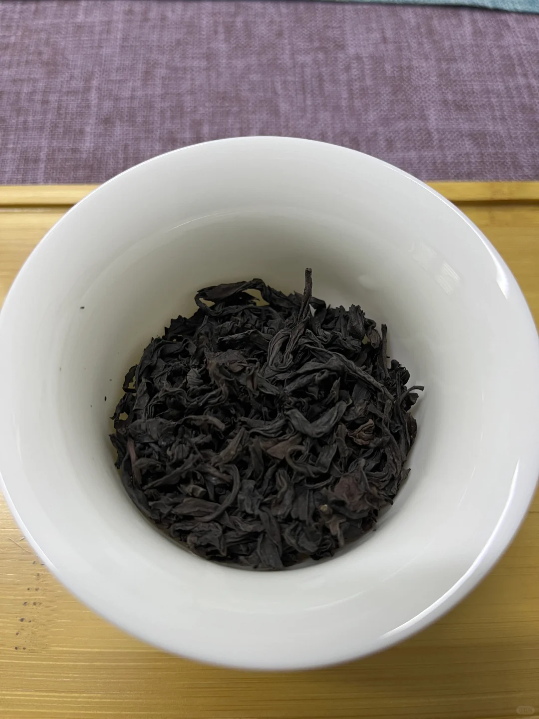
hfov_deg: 53.1
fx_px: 540
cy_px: 360
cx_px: 270
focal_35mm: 26
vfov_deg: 67.3
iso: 80
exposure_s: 1/50
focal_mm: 5.1
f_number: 1.6
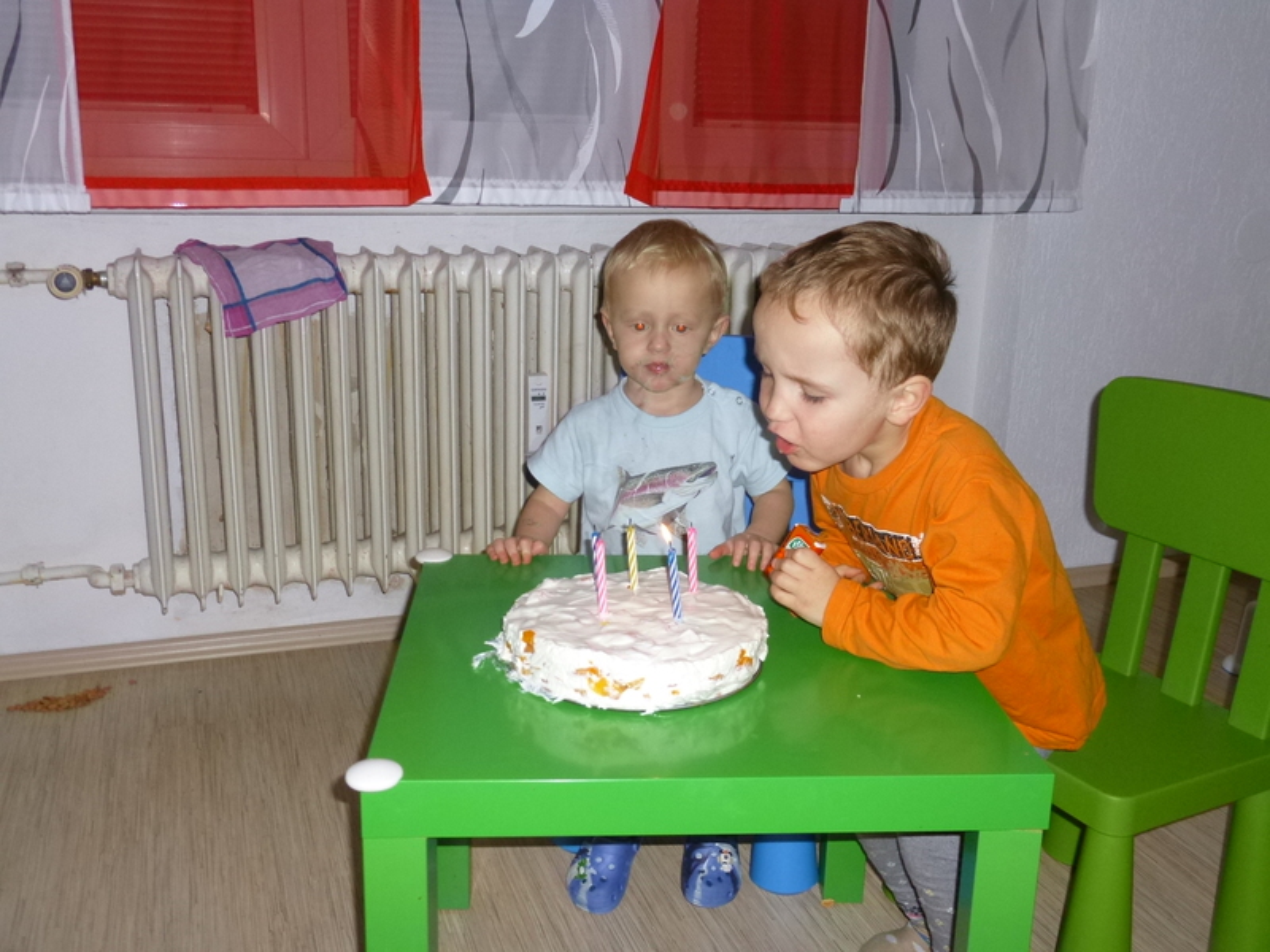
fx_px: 1137
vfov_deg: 45.4
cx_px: 635
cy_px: 476
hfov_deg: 58.4
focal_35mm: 31
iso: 200
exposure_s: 1/60
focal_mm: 5.6
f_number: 3.4
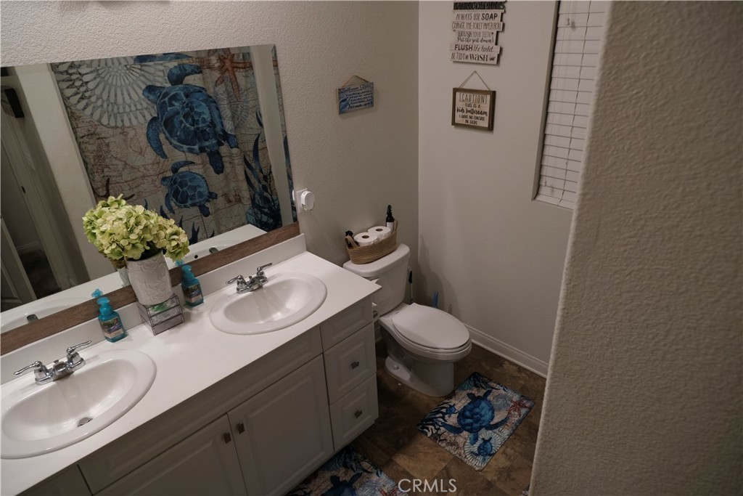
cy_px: 248
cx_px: 372
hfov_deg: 76.1
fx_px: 475
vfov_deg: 55.1
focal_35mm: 23
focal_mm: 15
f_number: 3.5
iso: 320
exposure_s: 1/30
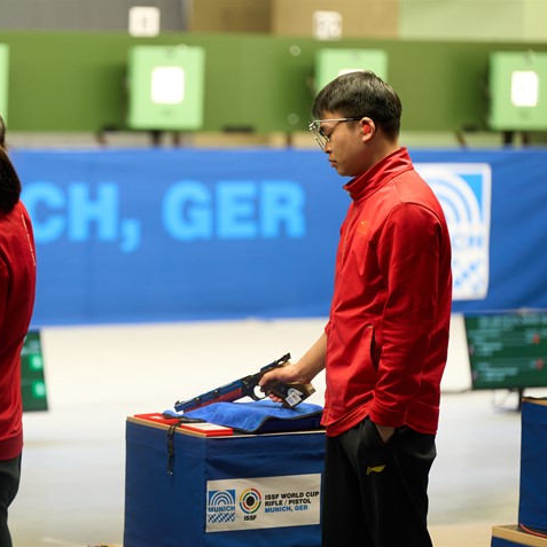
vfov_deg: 9.9
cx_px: 164
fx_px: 3164
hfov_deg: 9.9
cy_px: 274
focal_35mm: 177
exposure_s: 1/160
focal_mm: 138
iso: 1000
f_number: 2.8
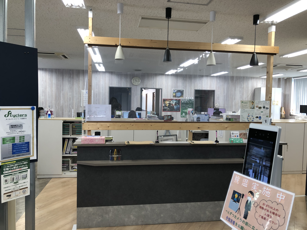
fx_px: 248
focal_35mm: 28
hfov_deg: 63.4
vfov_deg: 49.7
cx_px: 154
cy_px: 115
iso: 25
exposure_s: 1/33
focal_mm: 3.99
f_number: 1.8
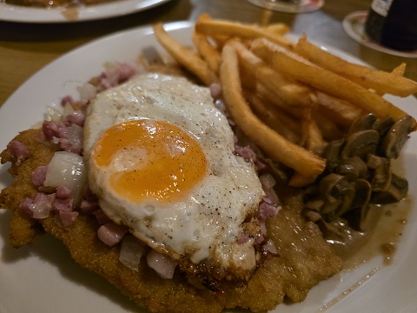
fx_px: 277
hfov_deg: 73.9
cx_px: 208
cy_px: 156
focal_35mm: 23
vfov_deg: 58.9
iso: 2000
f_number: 1.7
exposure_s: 1/100
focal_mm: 6.3
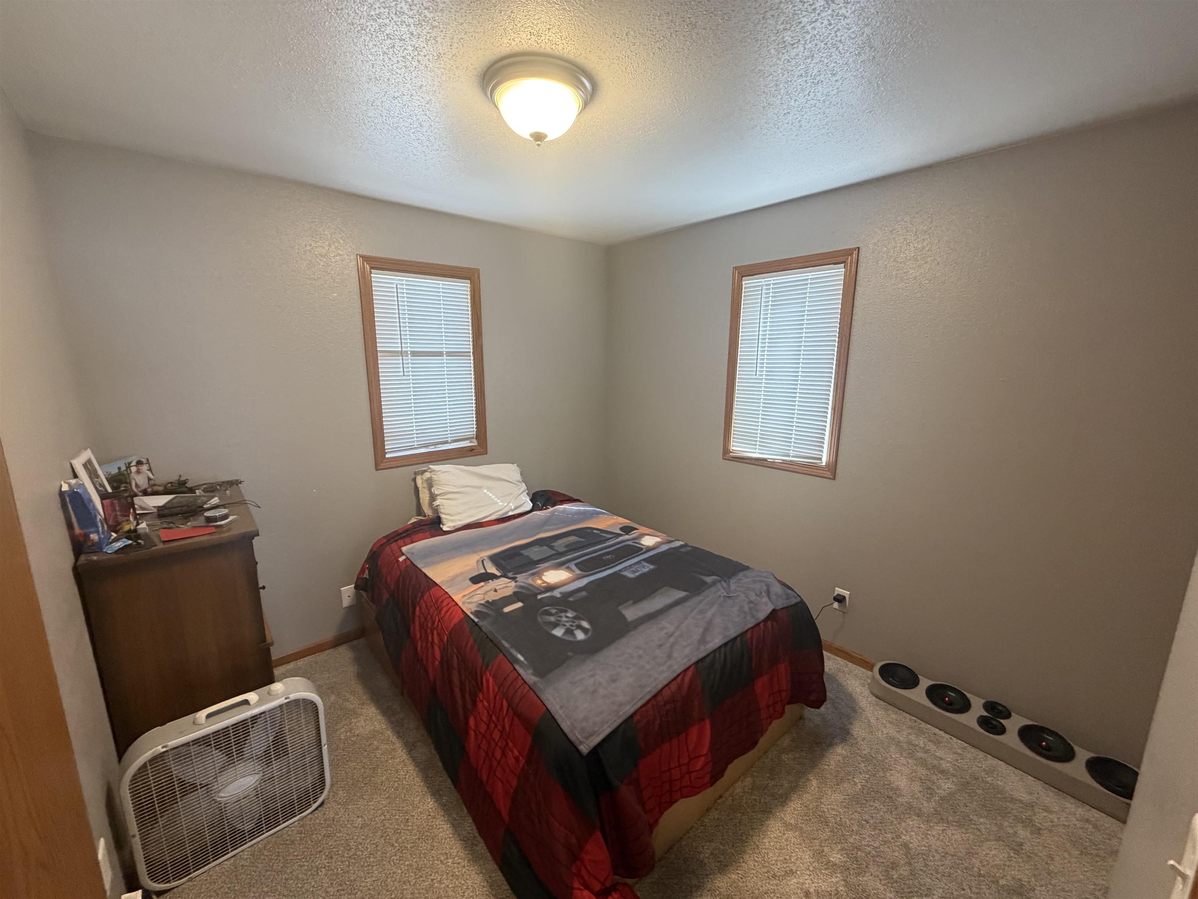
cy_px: 450
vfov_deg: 85.7
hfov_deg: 102.1
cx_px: 599
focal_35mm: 14
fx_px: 485
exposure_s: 1/60
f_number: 2.2
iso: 320
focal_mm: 2.22
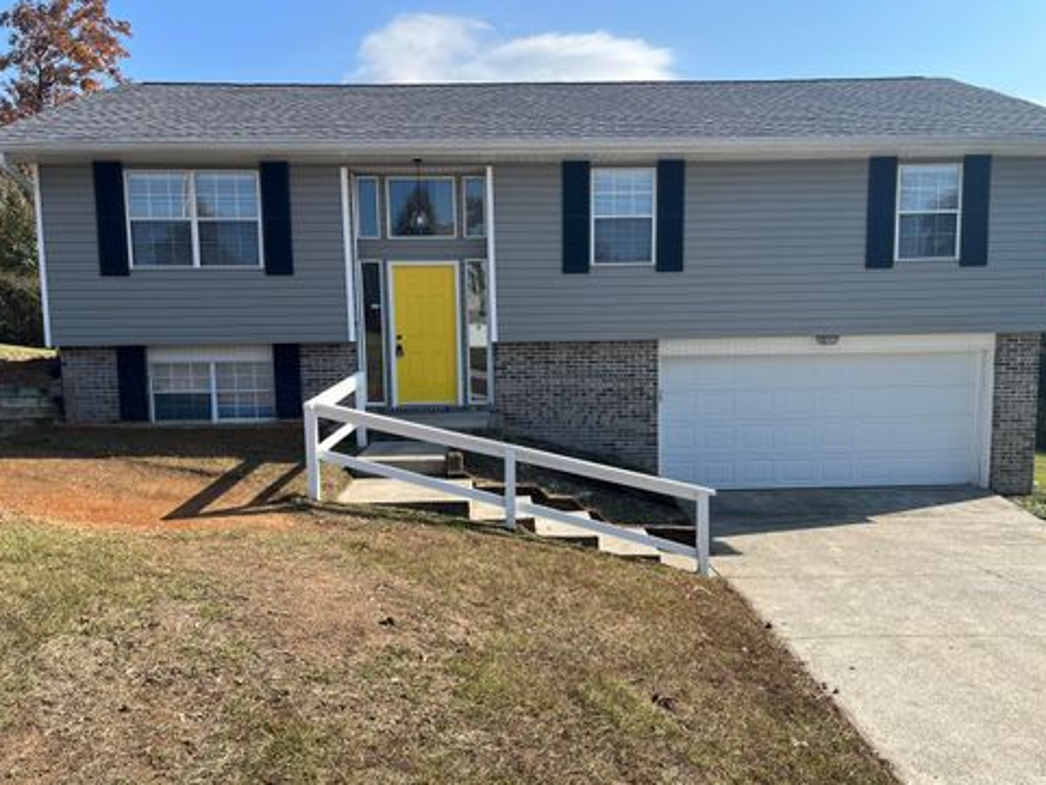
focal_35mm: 27
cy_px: 401
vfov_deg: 51.4
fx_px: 816
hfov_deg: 65.3
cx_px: 535
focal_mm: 5.1
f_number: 1.6
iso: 50
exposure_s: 1/2358
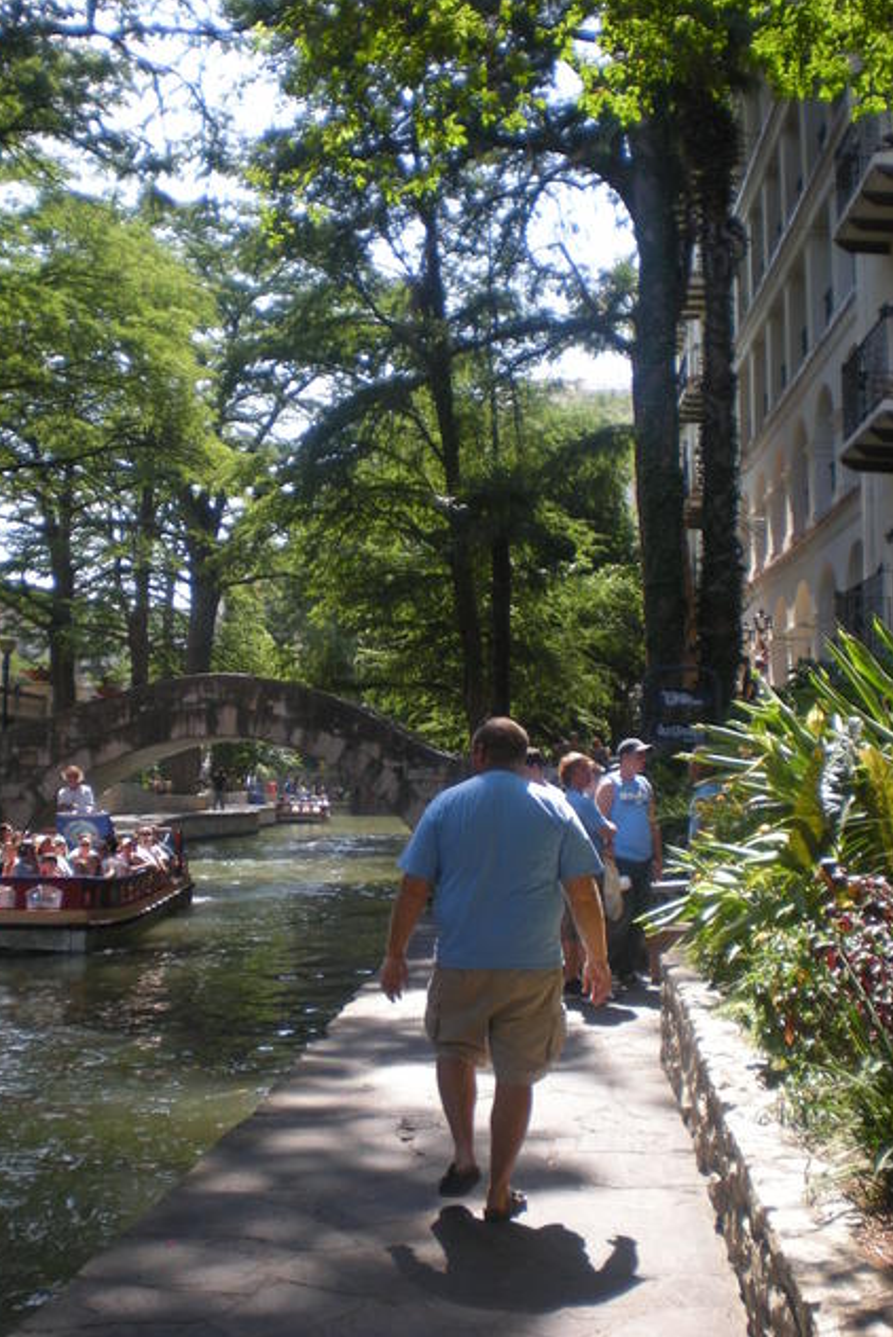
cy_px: 664
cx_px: 425
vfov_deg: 48.4
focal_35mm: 40
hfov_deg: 33.4
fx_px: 1487
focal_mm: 6.3
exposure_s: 1/190
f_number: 3.1
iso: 64
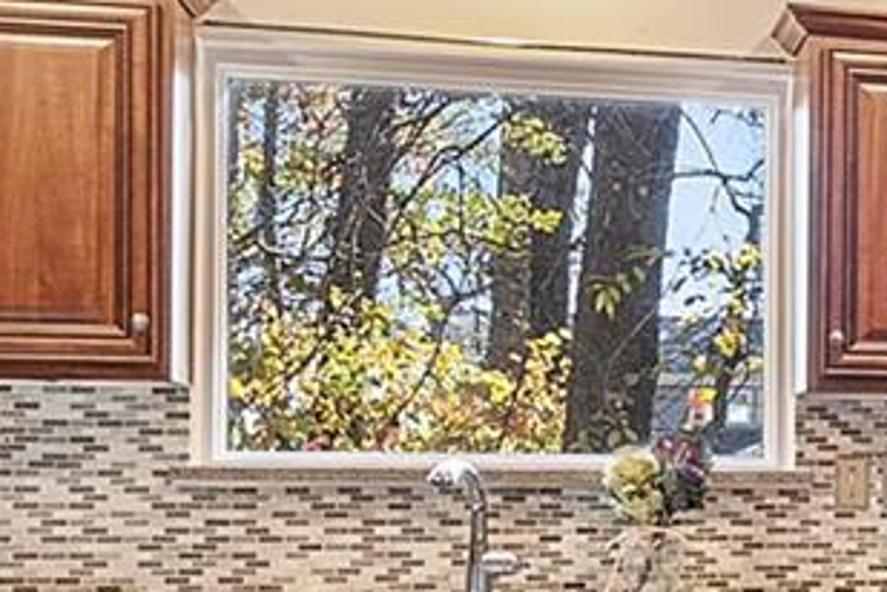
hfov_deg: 16.5
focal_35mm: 106
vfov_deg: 12.9
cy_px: 484
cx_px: 1527
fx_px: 2612
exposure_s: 1/6
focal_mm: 16
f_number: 14
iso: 800
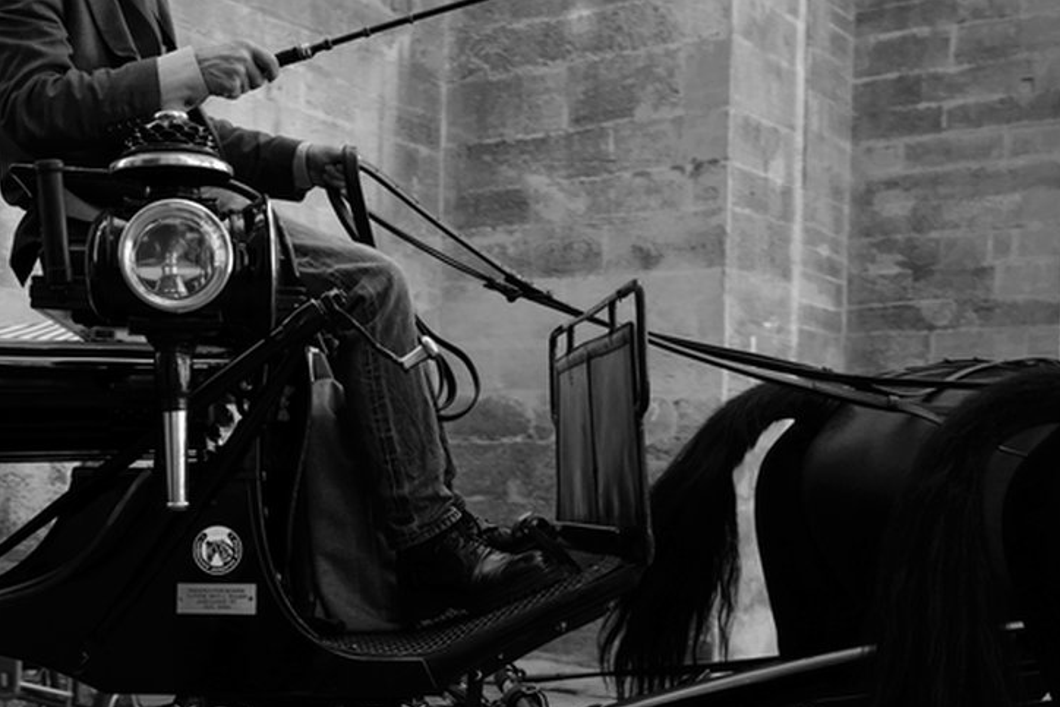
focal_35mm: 58
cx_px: 369
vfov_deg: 23.2
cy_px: 532
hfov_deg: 34.2
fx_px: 1708
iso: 400
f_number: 6.3
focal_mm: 28
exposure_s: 1/250
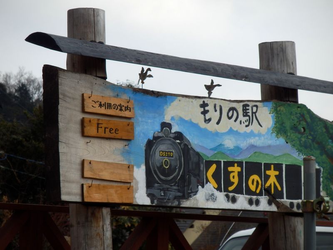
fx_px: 2568
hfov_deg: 7.4
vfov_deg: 5.6
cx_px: 166
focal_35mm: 267
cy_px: 125
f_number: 5.9
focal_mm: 47.3
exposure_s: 1/500
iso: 80
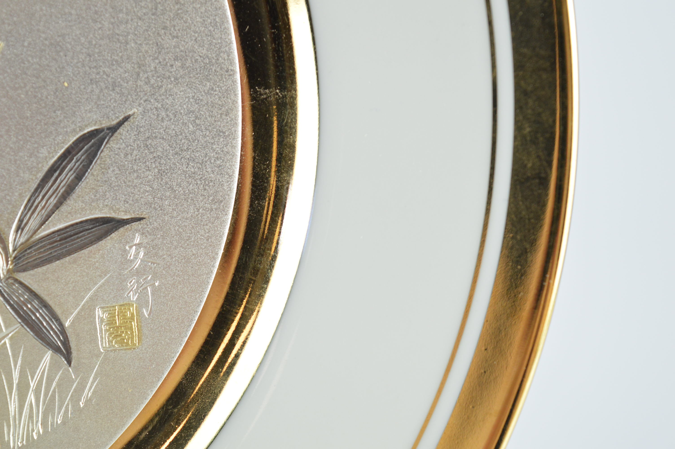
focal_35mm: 82
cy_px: 224
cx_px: 338
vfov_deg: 16.5
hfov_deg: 24.6
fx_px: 1545
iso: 800
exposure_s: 1/80
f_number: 6.3
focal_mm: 55
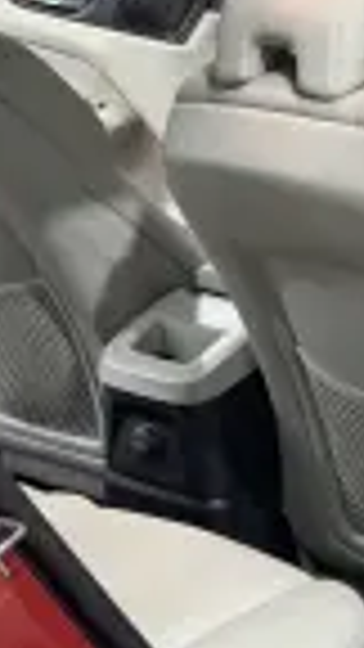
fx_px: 2248
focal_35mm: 131
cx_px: 580
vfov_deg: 16.4
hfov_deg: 9.0
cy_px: 324
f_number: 1.78
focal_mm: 6.76
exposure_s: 1/50
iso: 200
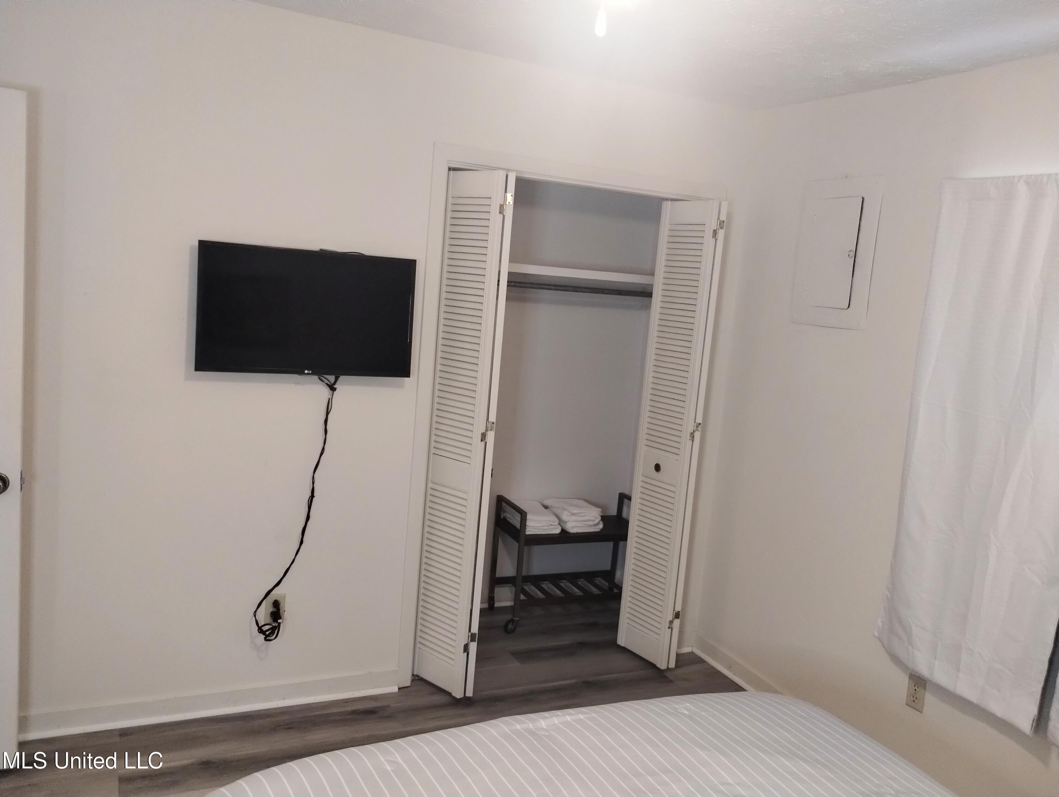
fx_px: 858
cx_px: 530
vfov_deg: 49.8
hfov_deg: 63.4
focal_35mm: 28
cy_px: 398
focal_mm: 4.27
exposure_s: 1/30
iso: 1109
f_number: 1.8
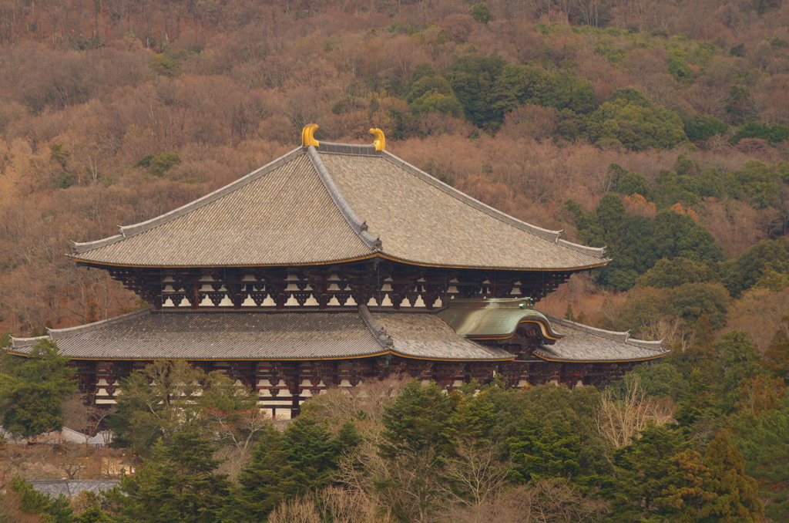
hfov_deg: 9.2
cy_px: 262
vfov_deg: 6.1
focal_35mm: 225
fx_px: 4921
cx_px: 394
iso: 100
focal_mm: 150
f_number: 5.6
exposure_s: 1/200
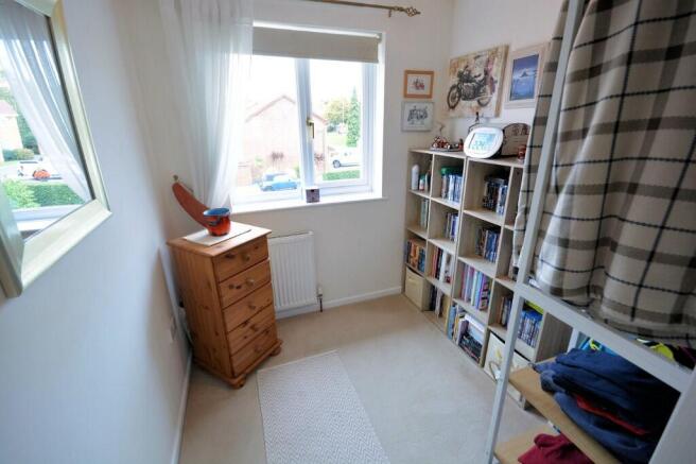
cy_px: 232
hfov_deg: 100.4
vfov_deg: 77.3
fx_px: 290
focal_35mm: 15
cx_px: 348
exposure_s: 1/10
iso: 400
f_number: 8
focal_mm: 10
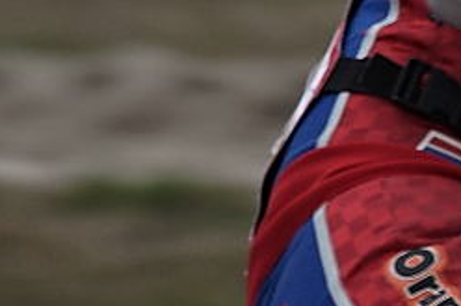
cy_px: 267
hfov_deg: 0.9
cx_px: 547
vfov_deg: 0.6
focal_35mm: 2397
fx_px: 30673
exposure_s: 1/500
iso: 200
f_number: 5.6
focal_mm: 330
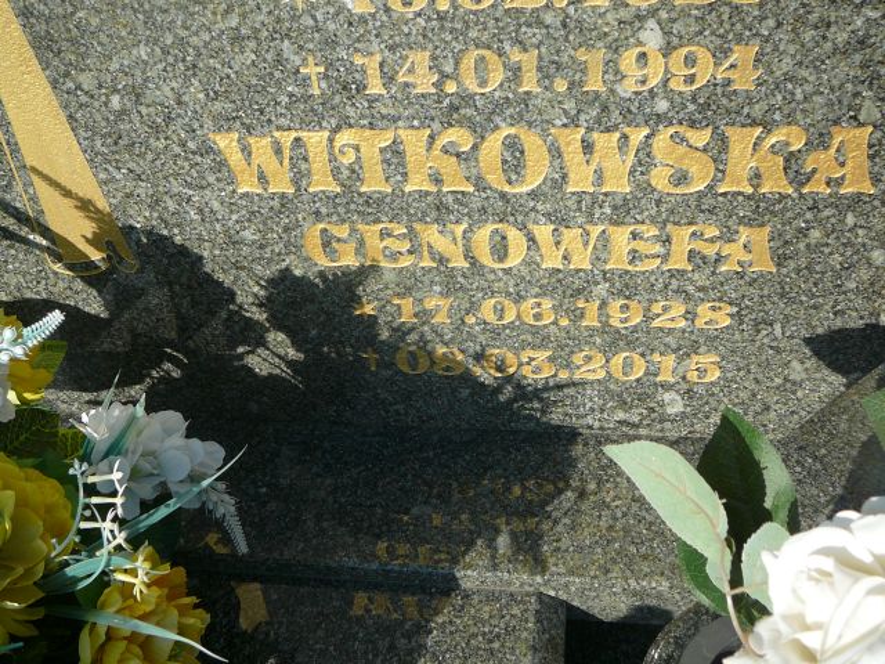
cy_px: 332
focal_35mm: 35
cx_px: 442
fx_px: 895
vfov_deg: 40.7
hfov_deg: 52.6
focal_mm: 5.2
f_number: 2.8
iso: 80
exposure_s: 1/800
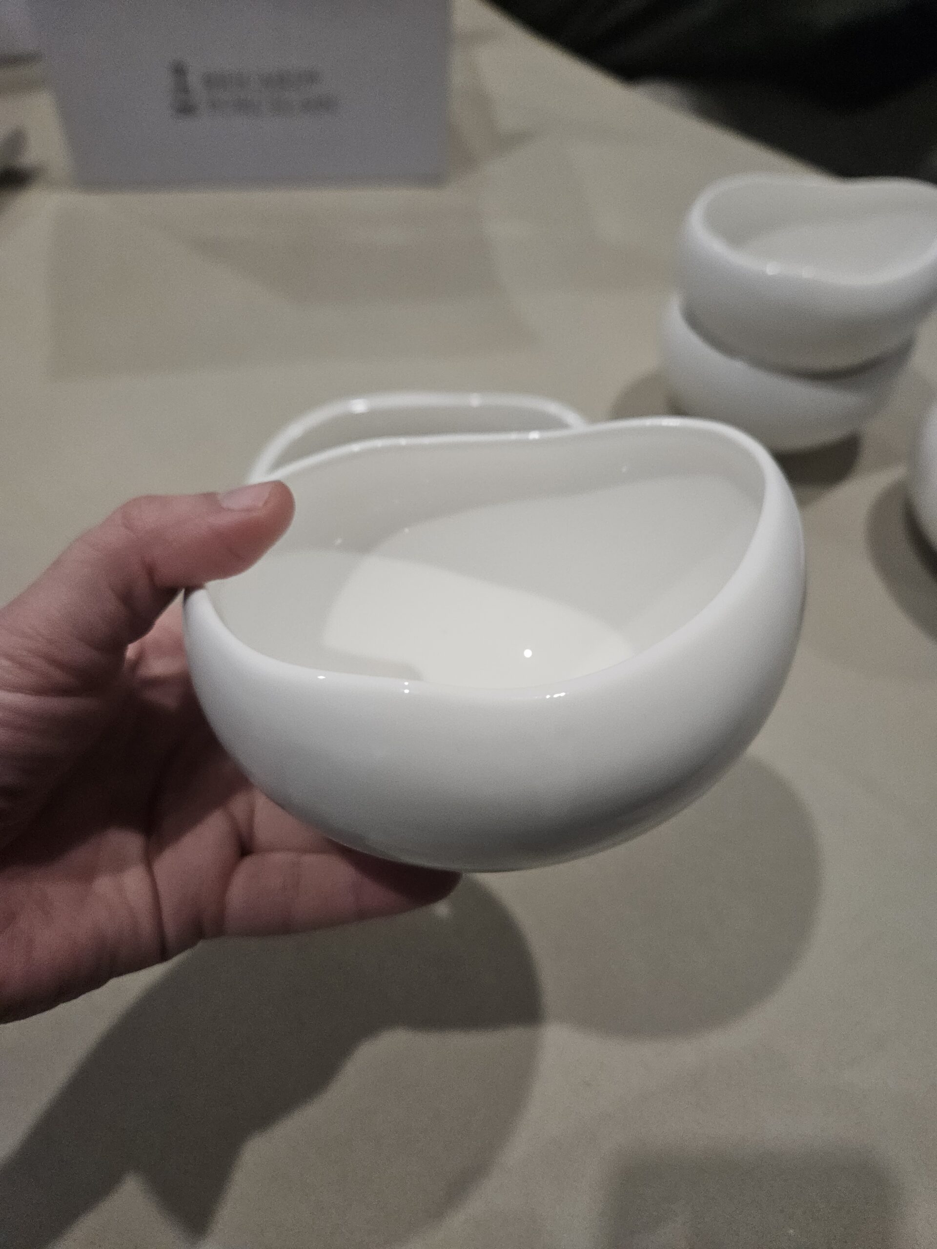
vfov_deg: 73.9
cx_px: 468
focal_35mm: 23
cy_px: 624
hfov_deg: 58.9
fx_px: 830
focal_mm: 5.4
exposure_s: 1/60
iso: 640
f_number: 1.8
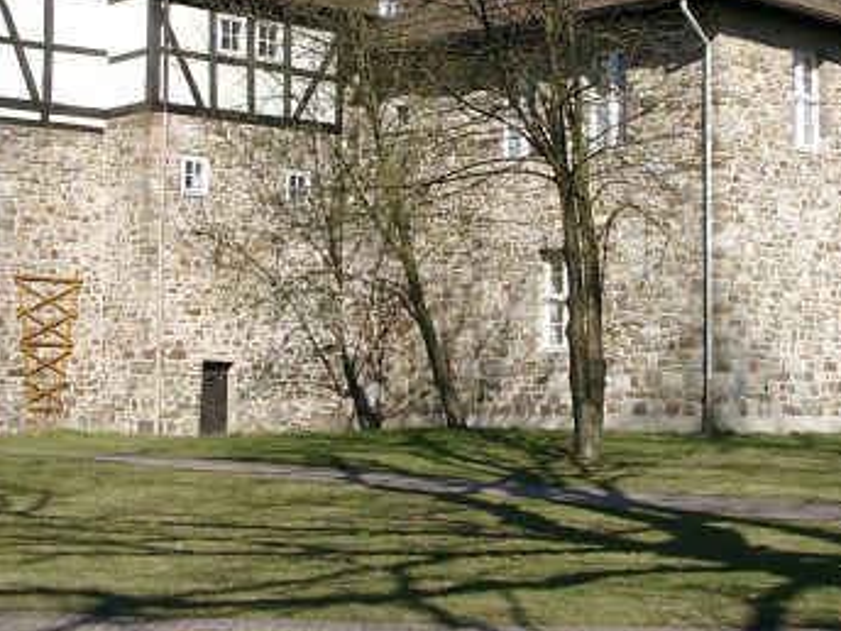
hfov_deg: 24.7
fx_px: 1919
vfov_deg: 18.3
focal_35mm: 79
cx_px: 408
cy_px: 37
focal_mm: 7.13
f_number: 4
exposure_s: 1/846
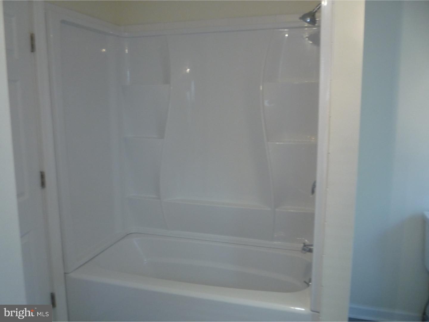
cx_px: 214
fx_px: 372
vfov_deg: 46.8
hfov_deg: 60.0
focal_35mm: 30
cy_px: 161
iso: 250
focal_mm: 5.2
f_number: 3.3
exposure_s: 1/30
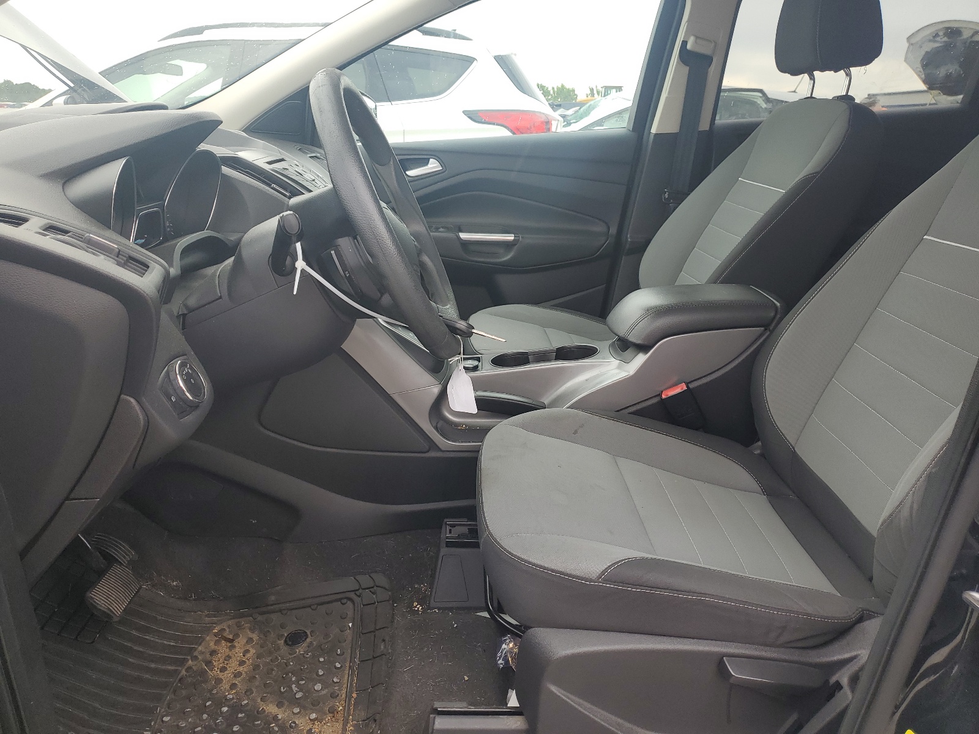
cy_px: 367
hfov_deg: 67.3
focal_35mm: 26
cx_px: 490
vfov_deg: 53.1
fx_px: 735
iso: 50
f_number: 1.5
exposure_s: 1/233
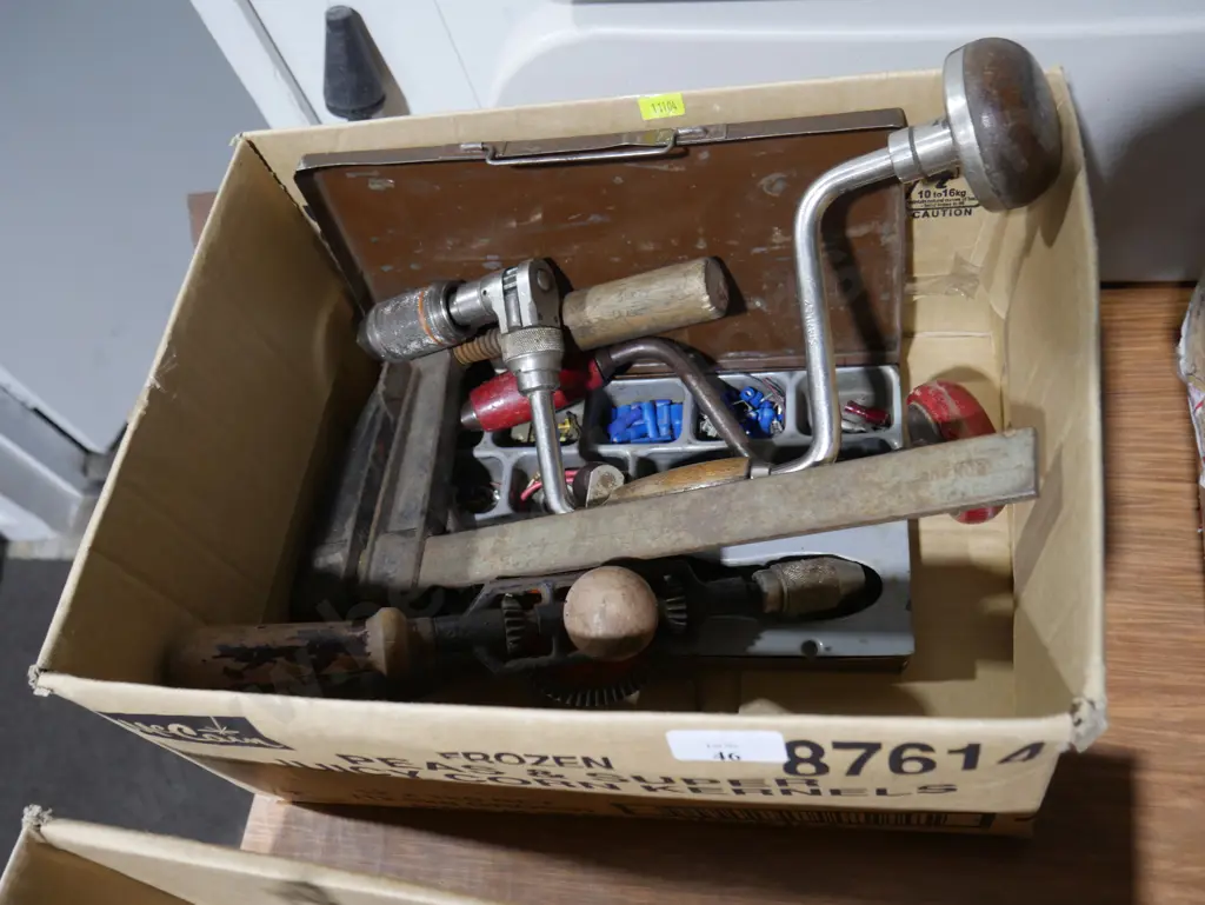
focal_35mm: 32
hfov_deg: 56.8
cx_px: 602
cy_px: 452
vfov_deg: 44.2
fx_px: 1114
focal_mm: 16
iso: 500
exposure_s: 1/60
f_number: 3.6
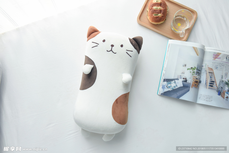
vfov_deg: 41.1
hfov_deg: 58.7
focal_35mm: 32
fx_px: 204
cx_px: 114
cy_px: 76
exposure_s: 1/100
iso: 1600
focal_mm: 32
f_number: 5.6
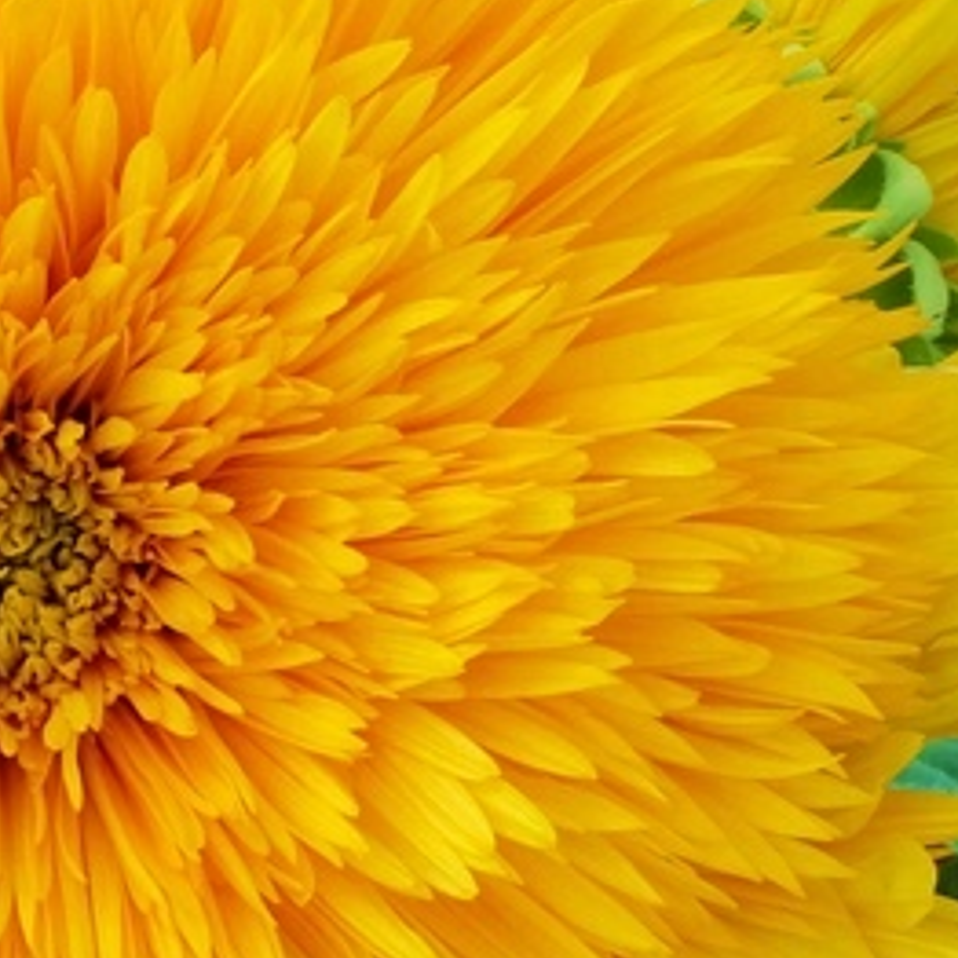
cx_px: -245
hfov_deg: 8.9
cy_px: 437
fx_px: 6043
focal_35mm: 193
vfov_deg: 9.1
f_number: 22
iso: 800
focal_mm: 38.7
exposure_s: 1/40
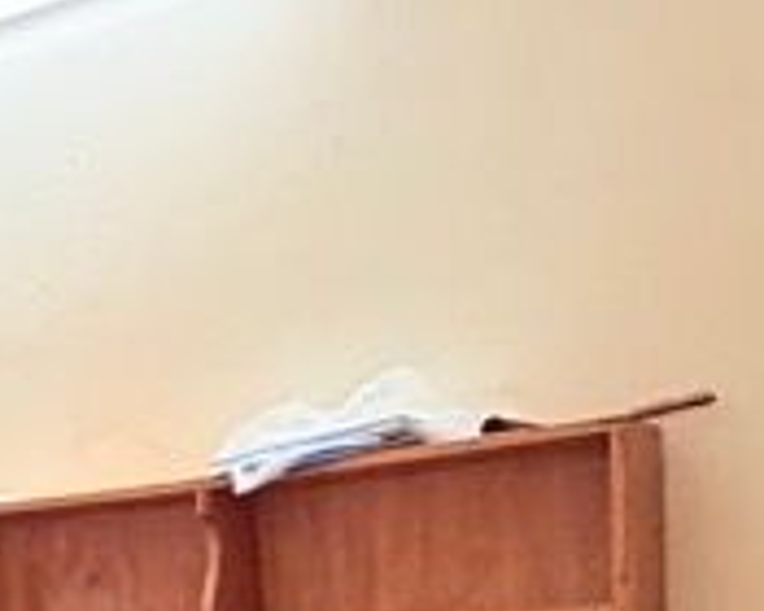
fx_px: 1809
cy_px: 799
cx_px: -528
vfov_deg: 17.9
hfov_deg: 19.3
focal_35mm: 80
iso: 320
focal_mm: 2.22
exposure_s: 1/50
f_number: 2.2
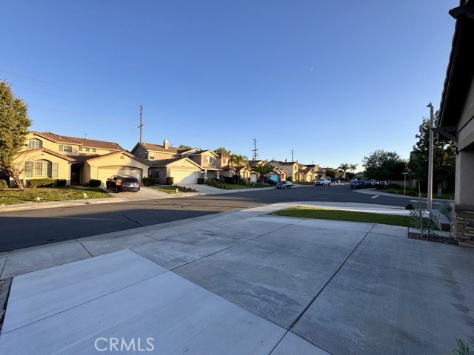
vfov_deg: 85.7
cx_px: 237
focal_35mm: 14
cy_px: 178
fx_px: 192
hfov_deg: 102.1
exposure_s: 1/812
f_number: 2.2
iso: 40
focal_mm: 2.22
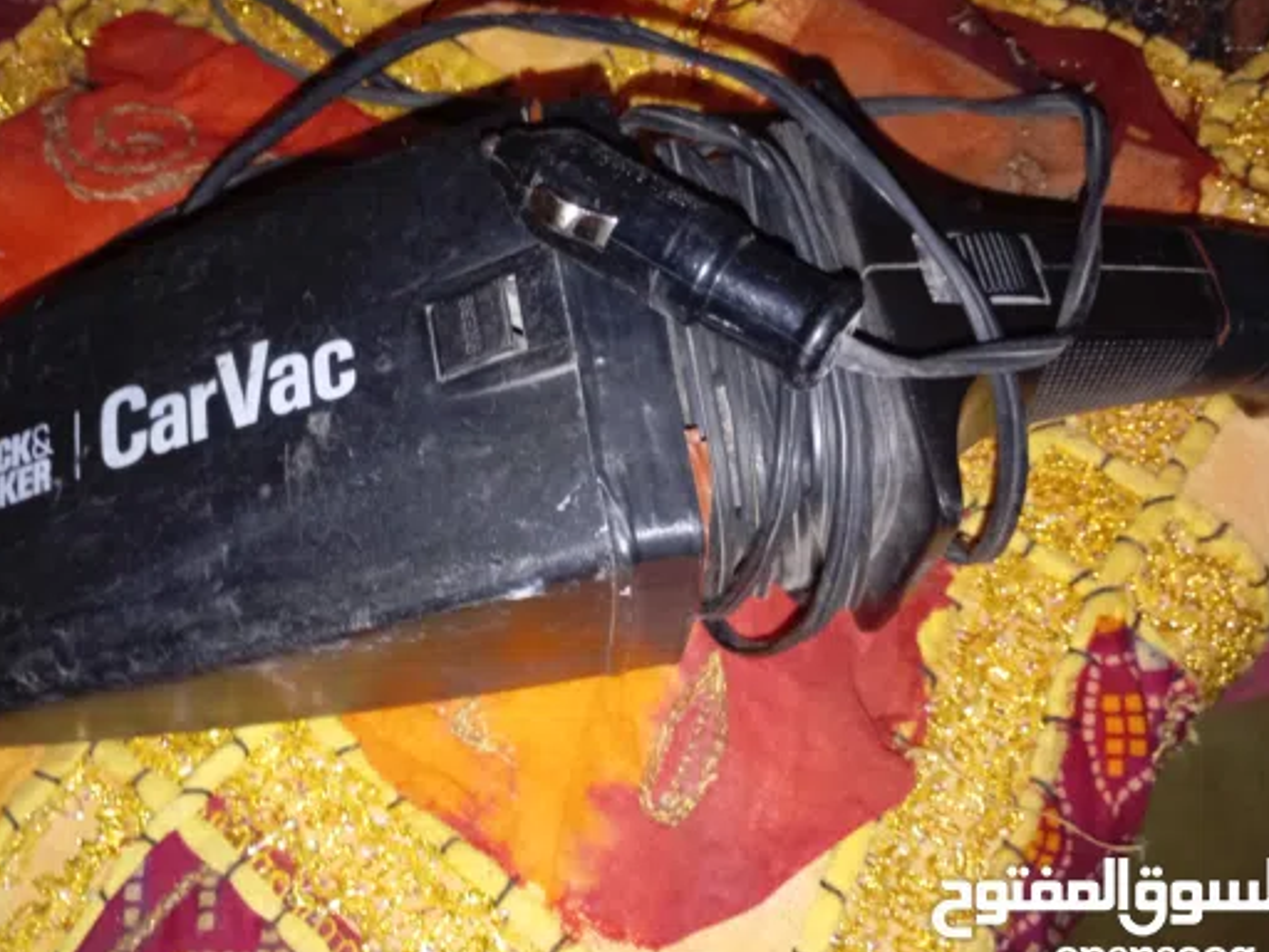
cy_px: 444
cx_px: 560
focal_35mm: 35
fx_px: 1283
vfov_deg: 40.7
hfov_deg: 52.5
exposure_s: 1/16.7
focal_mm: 4.27
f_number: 1.8
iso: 306
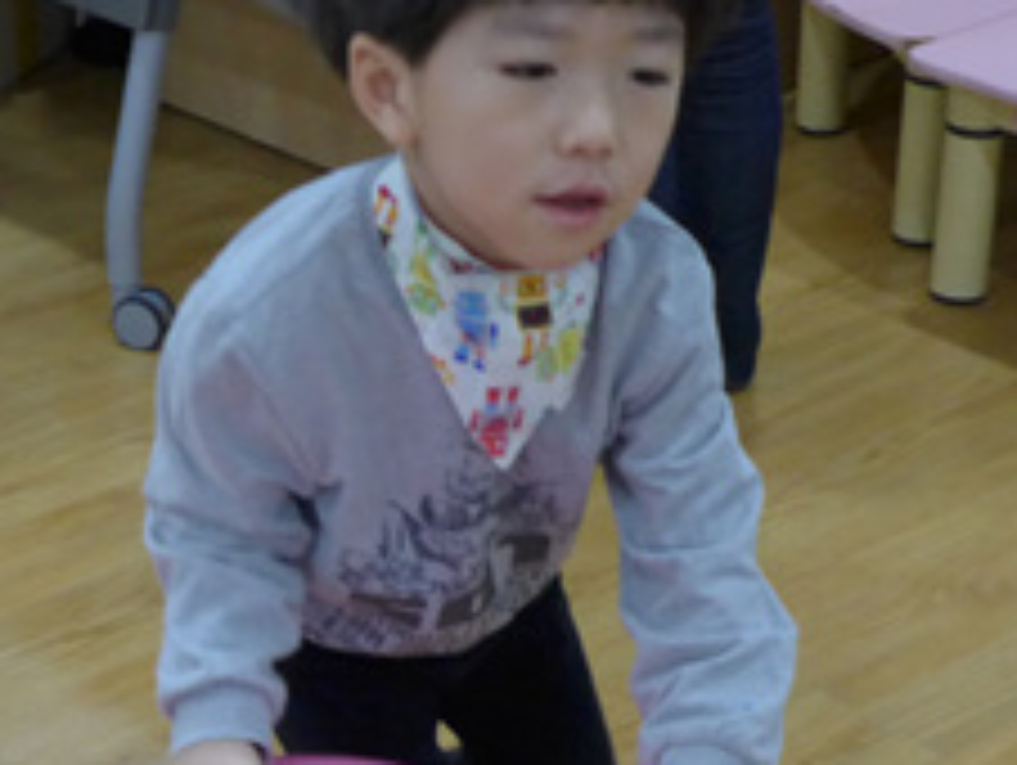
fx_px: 2912
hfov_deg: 19.7
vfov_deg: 14.9
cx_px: 252
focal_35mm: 99
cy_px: 567
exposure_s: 1/250
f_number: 1.6
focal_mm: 6.9
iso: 400
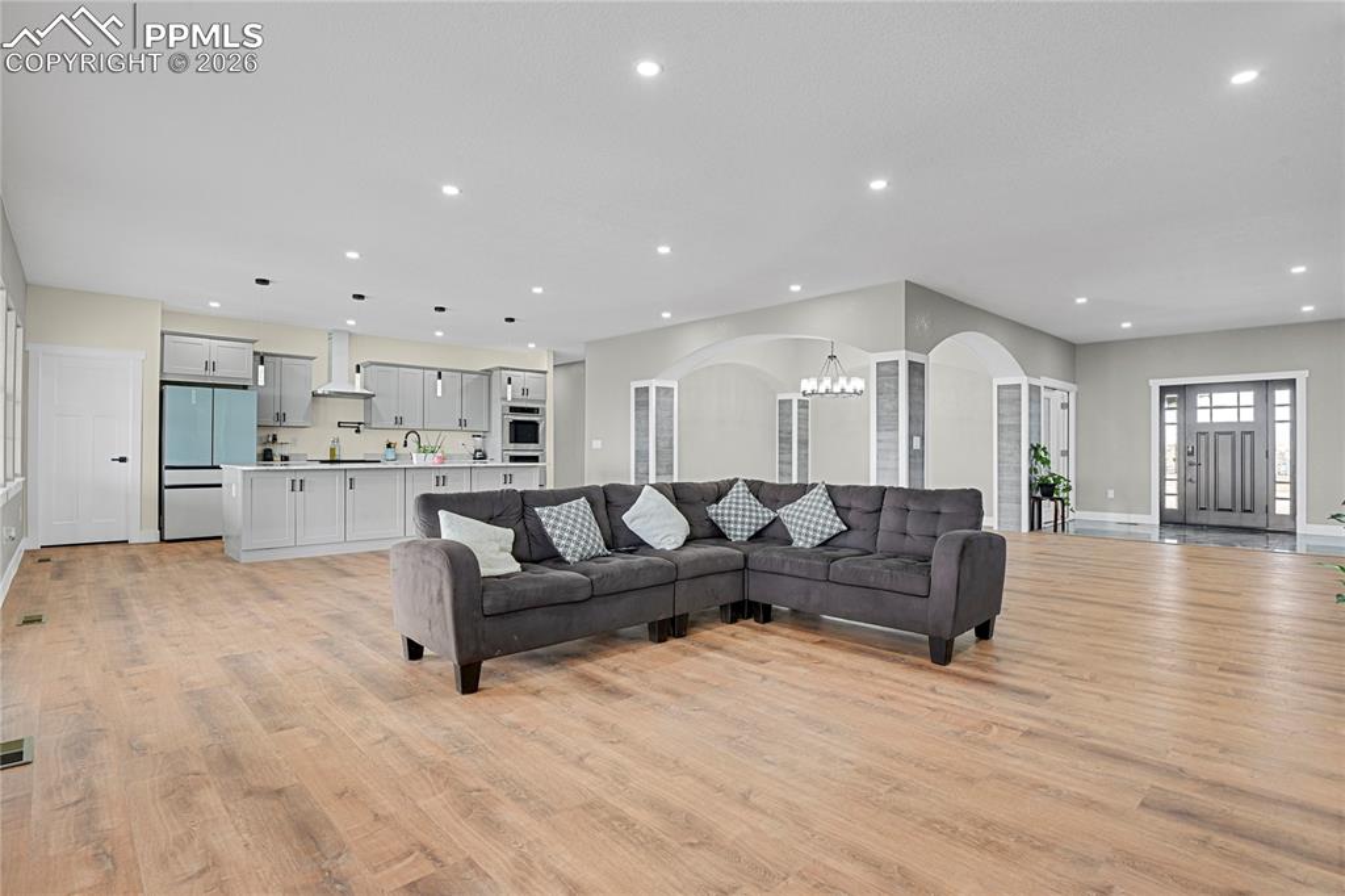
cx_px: 672
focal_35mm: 17
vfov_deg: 70.4
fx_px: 635
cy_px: 448
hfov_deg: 93.3
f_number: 8
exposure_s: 2
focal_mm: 17
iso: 250
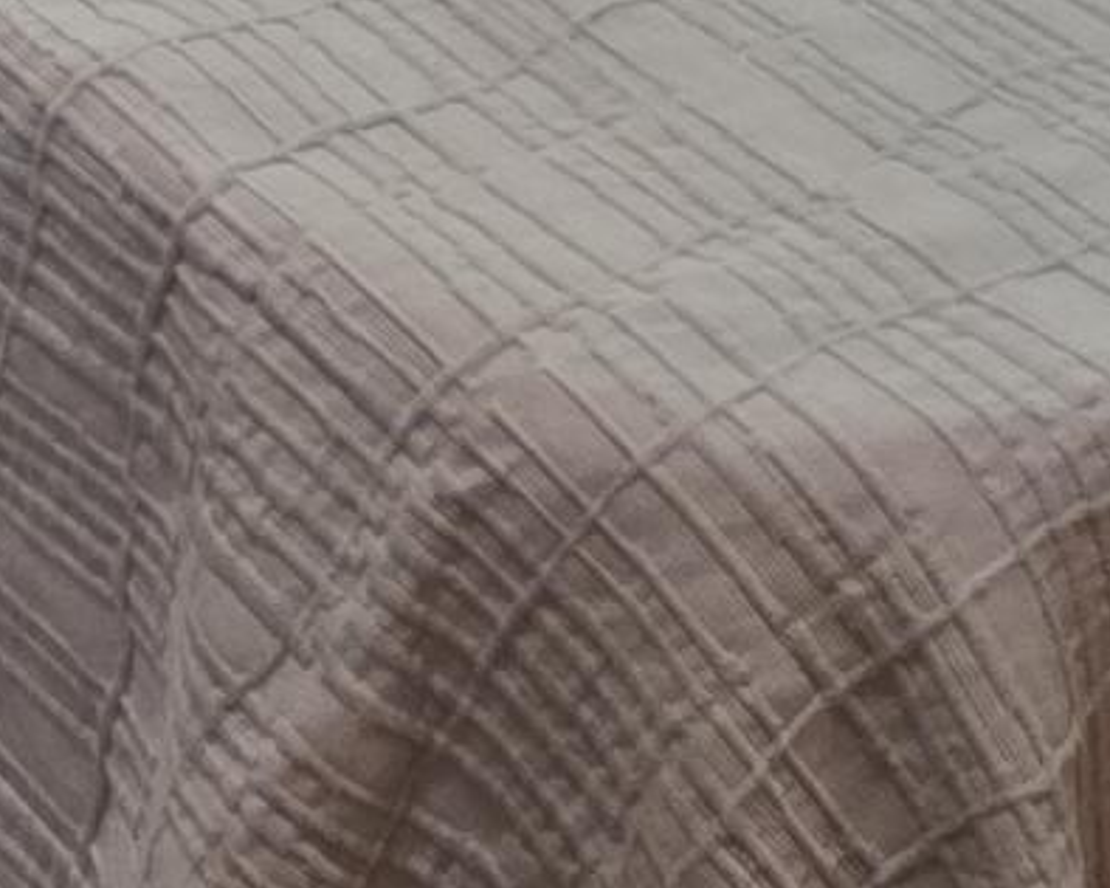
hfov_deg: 9.7
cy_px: -2111
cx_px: -1696
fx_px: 5616
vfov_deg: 7.5
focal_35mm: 171
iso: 160
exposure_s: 1/120
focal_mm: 6.3
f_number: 1.7
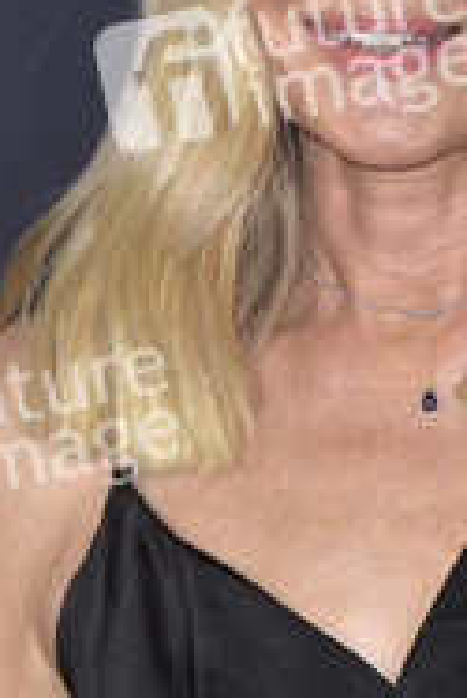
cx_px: 398
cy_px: 250
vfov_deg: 5.3
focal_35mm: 386
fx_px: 7496
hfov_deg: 3.6
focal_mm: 180
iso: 500
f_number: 6.3
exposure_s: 1/200
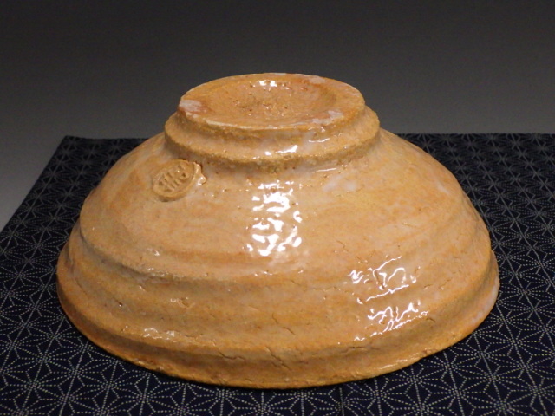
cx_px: 278
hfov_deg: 37.5
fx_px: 818
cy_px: 208
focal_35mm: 51
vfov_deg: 28.6
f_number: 4.4
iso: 400
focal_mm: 9.1
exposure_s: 1/60
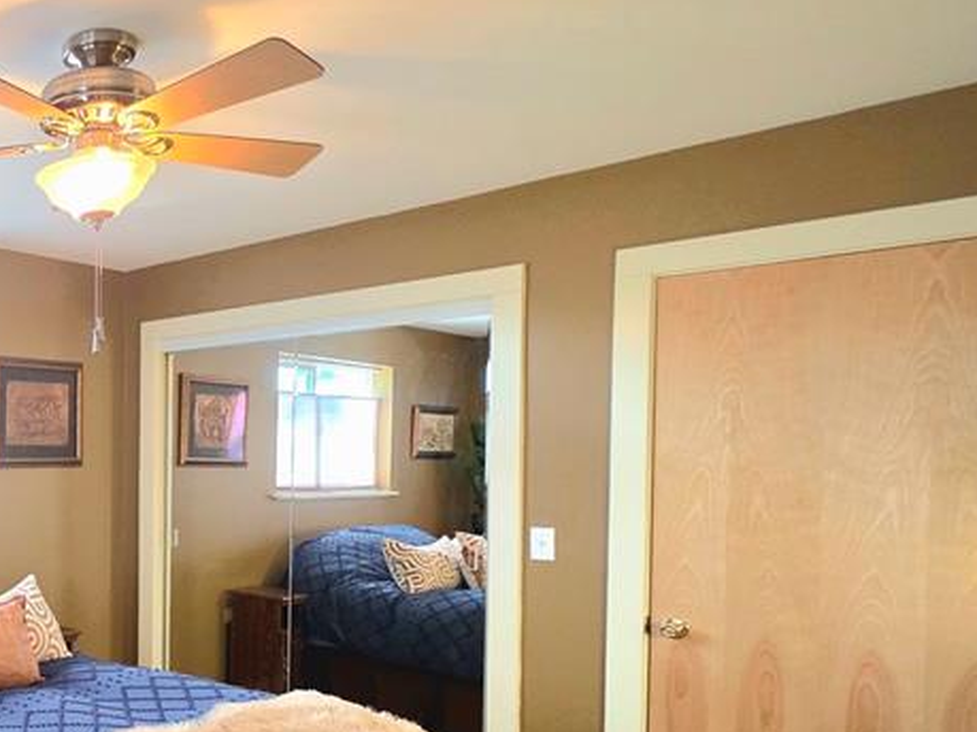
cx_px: -92
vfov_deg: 47.6
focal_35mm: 29
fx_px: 818
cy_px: 469
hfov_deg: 46.2
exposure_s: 1/120
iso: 250
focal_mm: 2.2
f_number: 1.9
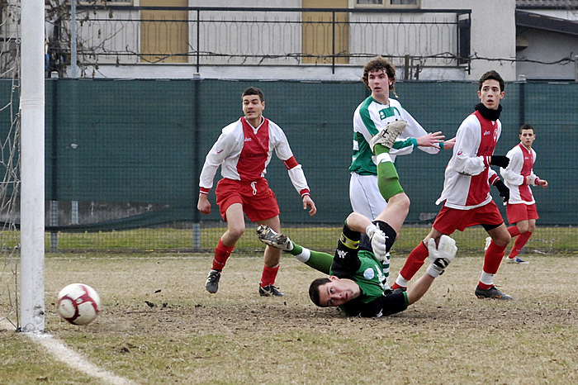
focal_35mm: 150
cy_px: 192
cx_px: 289
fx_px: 2407
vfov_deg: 9.1
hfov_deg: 13.7
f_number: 7.1
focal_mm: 100
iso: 640
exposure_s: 1/500
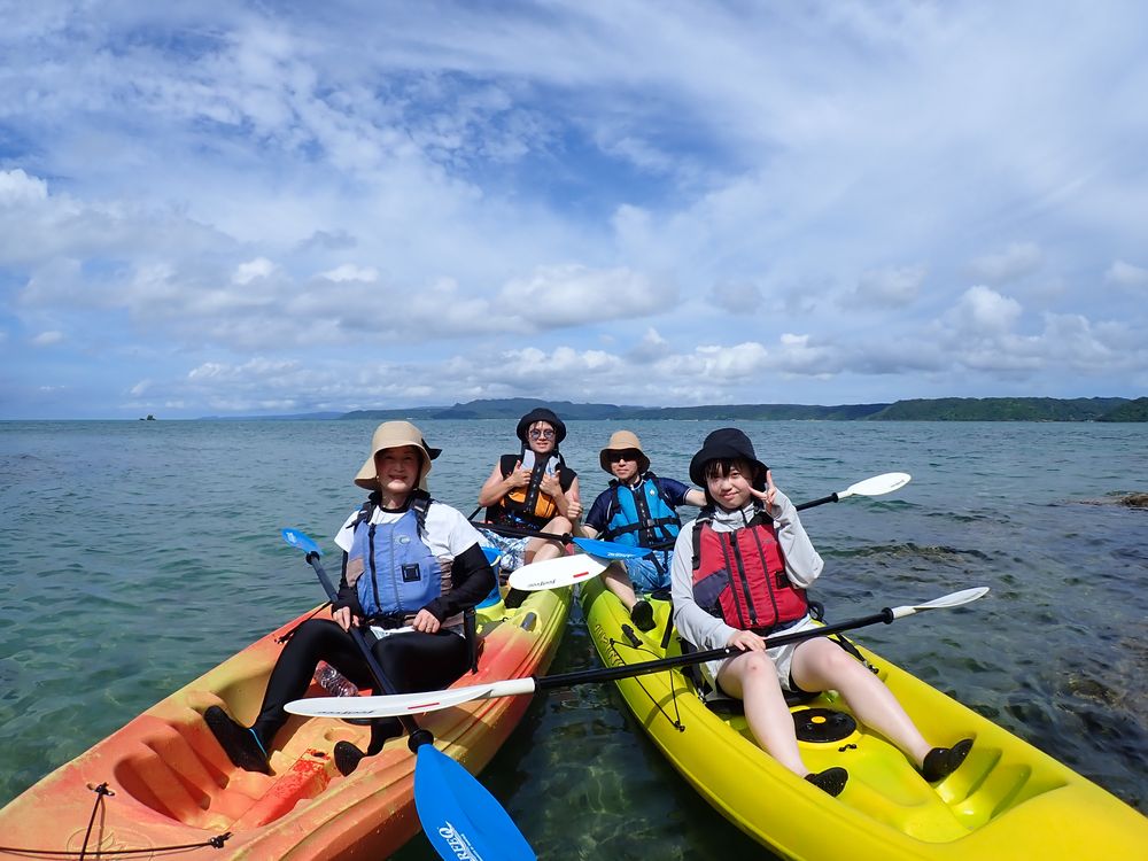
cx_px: 574
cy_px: 430
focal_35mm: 19
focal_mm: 3.33
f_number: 8
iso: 100
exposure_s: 1/400
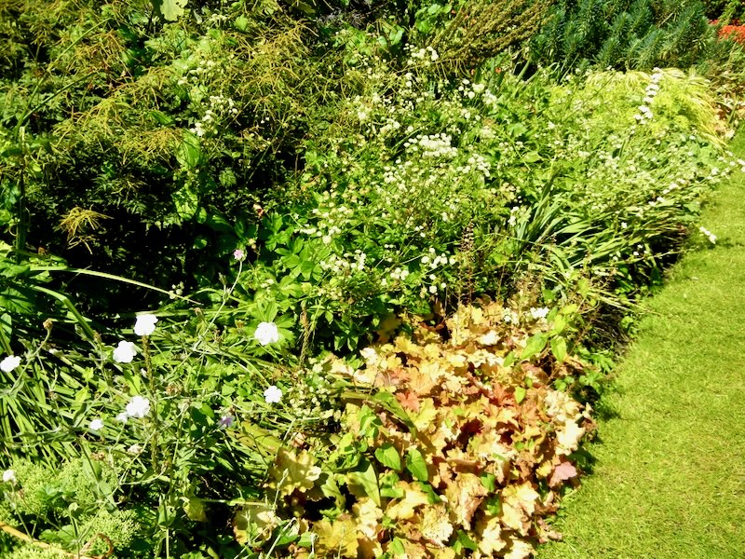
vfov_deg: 46.8
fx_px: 646
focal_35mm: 30
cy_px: 280
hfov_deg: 60.0
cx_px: 372
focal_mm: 5.4
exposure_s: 1/968
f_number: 3.5
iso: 160
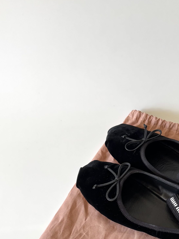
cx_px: 139
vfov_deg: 41.8
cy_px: 207
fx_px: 290
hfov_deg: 33.5
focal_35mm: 42
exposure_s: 1/60
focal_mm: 6.76
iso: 320
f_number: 1.78
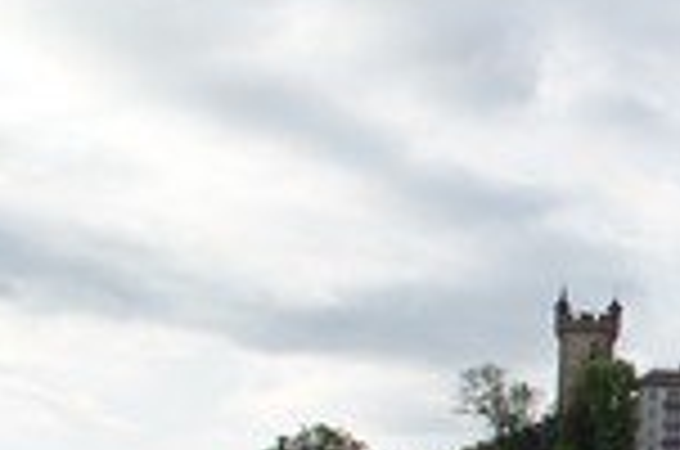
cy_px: 479
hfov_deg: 20.9
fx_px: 1546
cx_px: 1031
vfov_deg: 16.2
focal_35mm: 82
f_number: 7.1
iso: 100
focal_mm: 18
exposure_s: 1/200
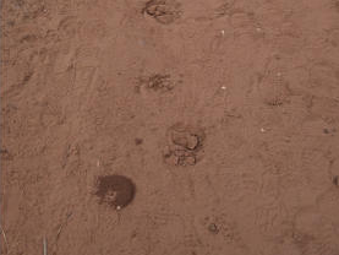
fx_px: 480
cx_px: 172
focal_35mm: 49
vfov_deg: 28.9
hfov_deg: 38.9
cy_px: 44
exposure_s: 1/500
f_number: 8
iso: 200
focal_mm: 18
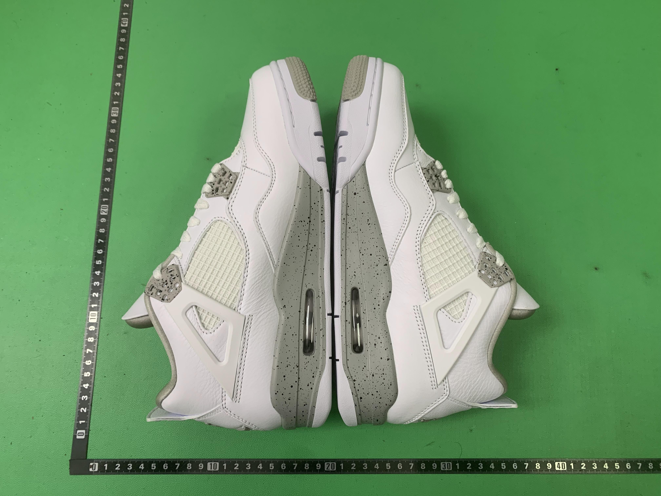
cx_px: 330
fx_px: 496
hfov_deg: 67.3
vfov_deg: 53.1
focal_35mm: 26
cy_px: 248
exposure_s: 1/65
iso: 100
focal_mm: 4.25
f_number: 1.8
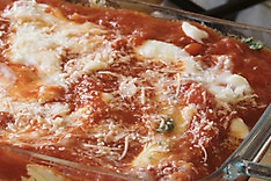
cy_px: 45
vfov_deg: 7.4
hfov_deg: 11.0
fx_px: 1393
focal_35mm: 185
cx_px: 23
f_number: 5.3
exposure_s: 1/30
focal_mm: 48
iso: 400
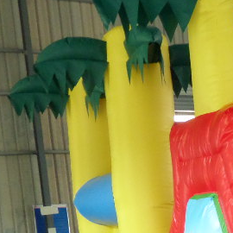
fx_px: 716
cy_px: 254
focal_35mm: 94
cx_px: 405
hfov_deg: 16.0
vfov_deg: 17.9
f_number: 3.3
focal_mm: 5.1
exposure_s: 1/20
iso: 240
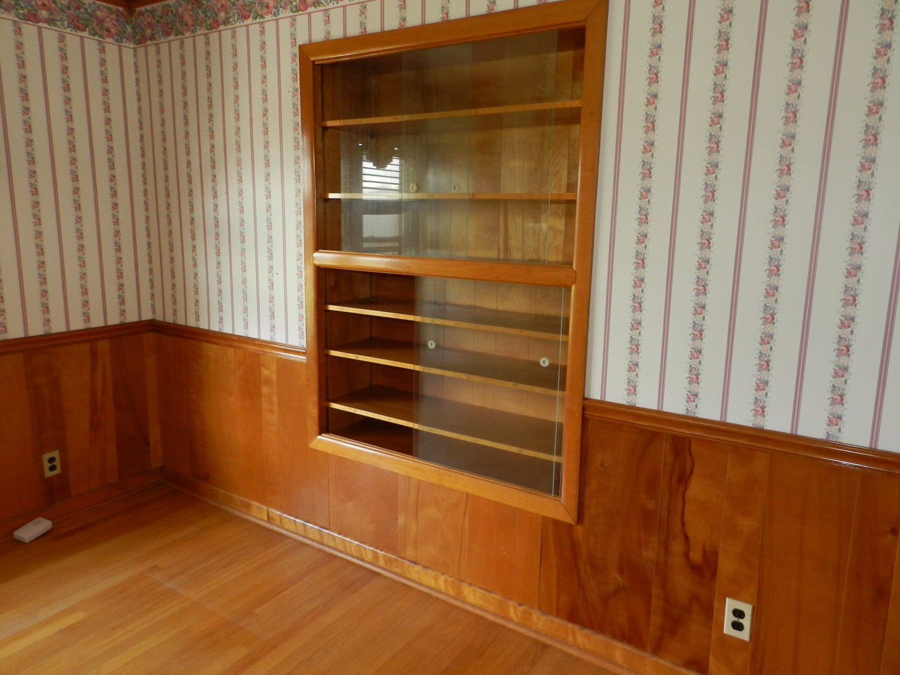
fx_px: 624
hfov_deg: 71.6
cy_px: 329
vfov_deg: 56.8
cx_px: 443
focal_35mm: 24
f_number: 3.4
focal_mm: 4
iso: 200
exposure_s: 1/30
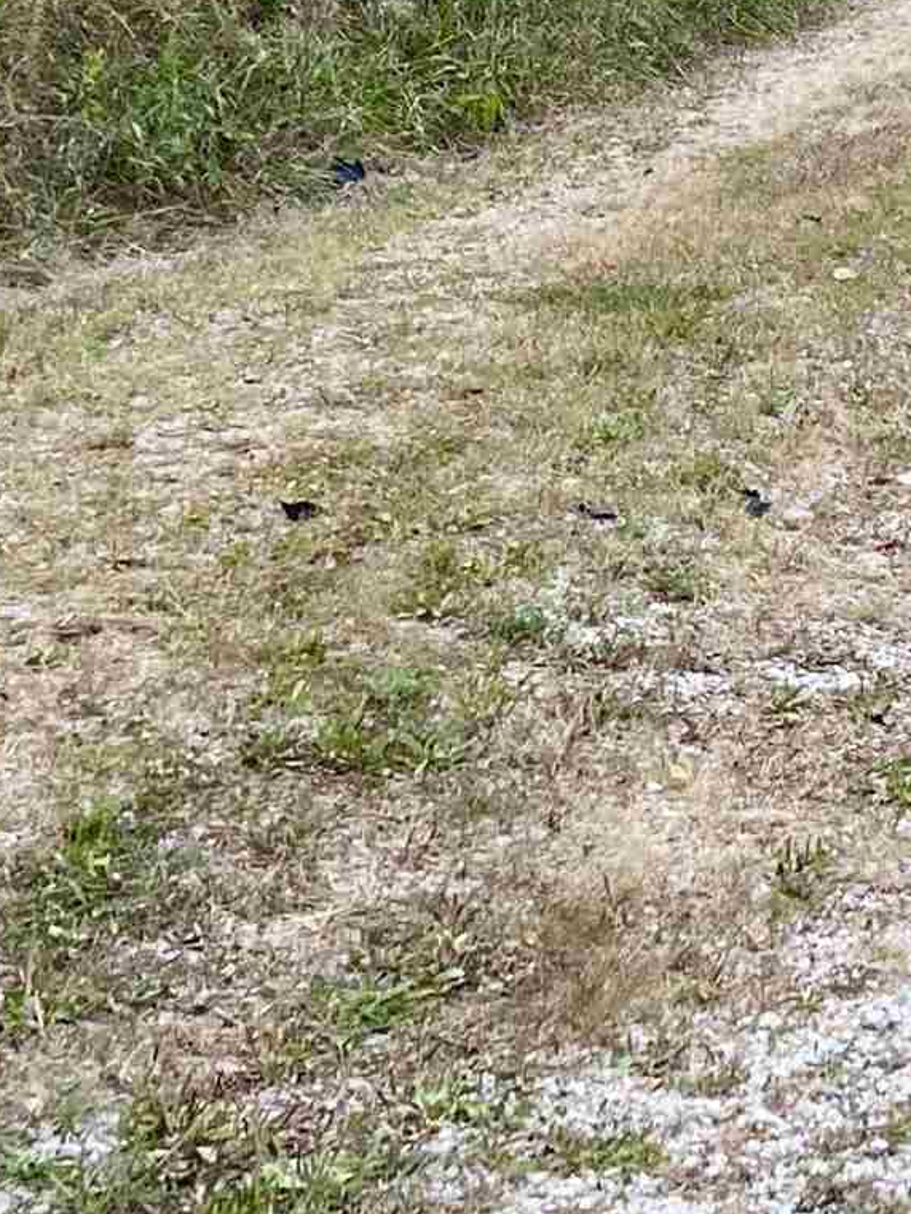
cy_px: -225
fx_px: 3683
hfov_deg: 13.4
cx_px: 1281
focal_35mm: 105
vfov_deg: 17.8
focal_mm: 5.7
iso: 50
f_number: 1.5
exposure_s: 1/323
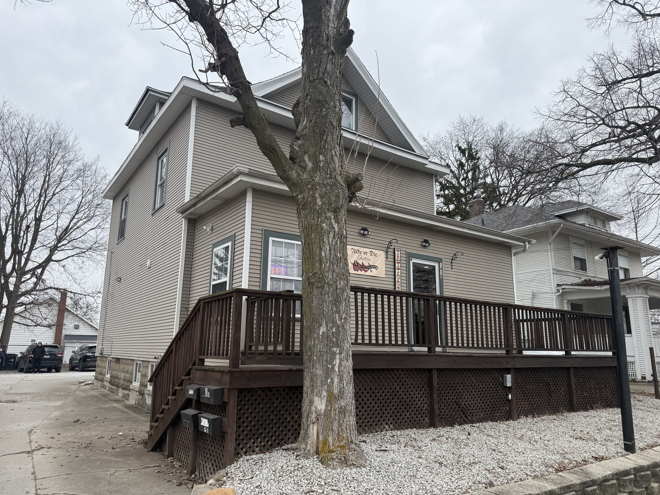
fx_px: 458
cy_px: 248
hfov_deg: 71.6
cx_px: 330
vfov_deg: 56.8
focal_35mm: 24
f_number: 1.78
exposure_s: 1/1727
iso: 80
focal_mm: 6.76
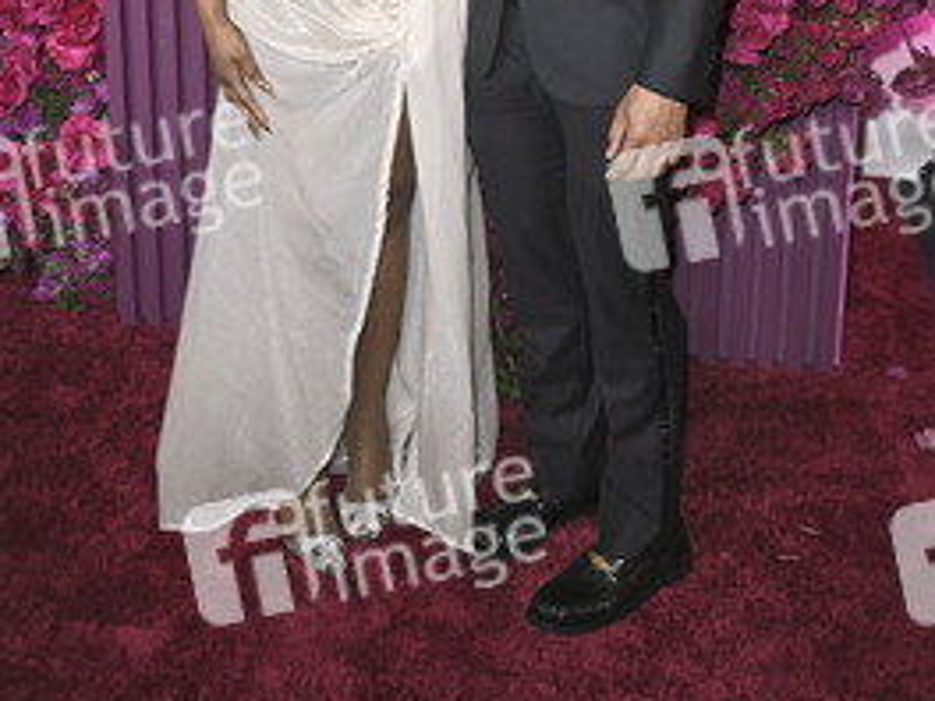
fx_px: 1378
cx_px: 468
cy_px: 11
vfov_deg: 27.1
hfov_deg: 37.5
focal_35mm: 51
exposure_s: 1/320
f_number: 5.6
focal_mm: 35
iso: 2500
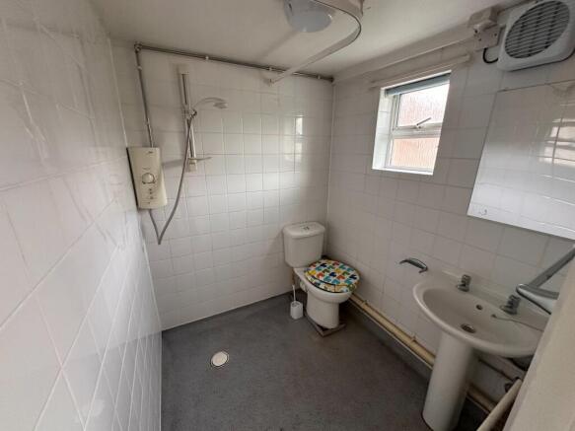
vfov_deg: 85.7
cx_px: 288
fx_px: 233
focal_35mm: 14
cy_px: 216
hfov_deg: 102.1
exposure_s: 1/95
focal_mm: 2.22
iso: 320
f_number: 2.2
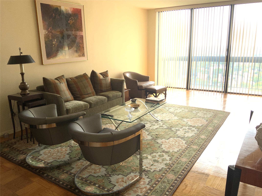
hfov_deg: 61.7
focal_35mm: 29
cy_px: 98
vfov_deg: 48.2
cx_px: 131
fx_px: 219
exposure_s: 1/120
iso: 25
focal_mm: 3
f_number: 1.8
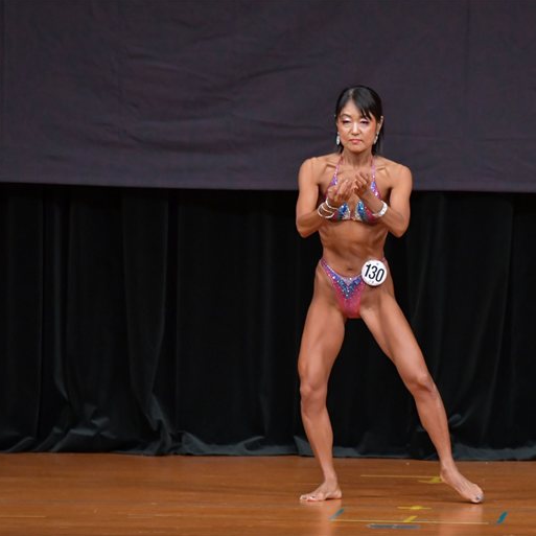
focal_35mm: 366
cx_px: 381
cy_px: 267
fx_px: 6412
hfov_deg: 4.8
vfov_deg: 4.8
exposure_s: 1/400
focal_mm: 190
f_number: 5.6
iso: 4000
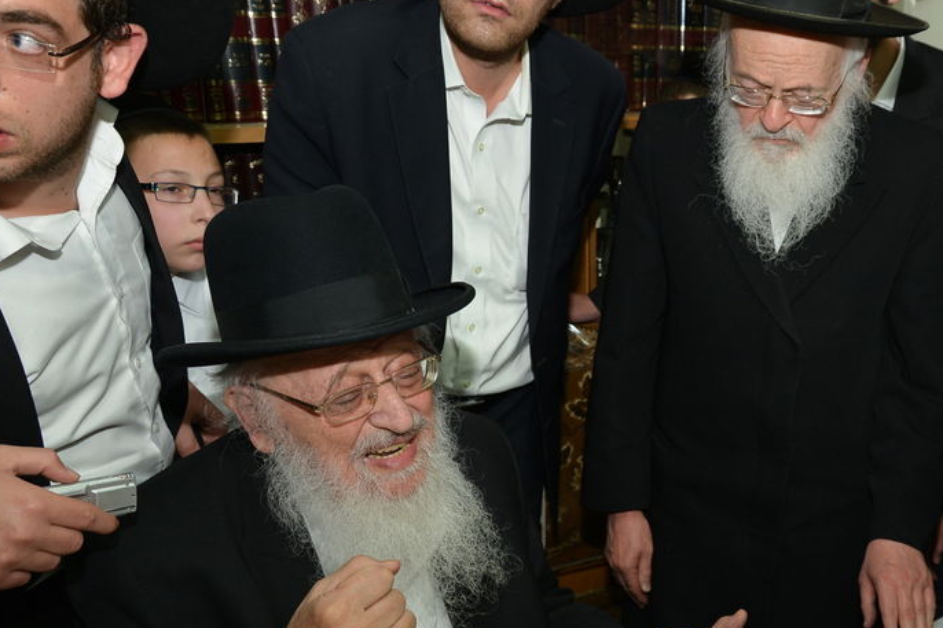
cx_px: 719
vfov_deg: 31.7
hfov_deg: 44.7
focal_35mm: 42
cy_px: 393
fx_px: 1100
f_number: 5
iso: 500
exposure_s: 1/125
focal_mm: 24
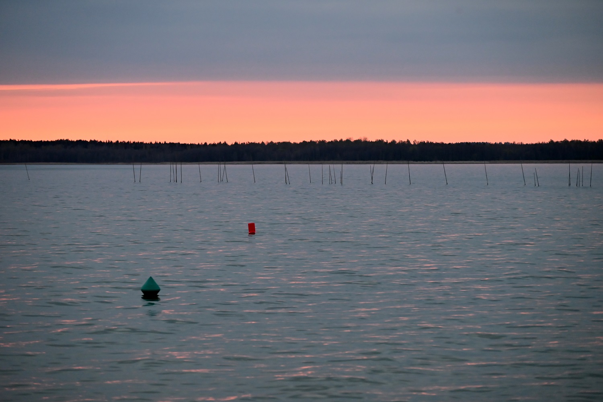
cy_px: 201
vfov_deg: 10.2
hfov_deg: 15.2
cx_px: 302
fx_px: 2262
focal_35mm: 135
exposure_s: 1/250
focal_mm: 135
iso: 2800
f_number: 4.8
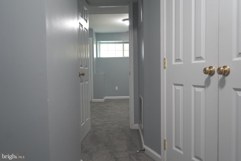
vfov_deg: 45.0
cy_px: 80
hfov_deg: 63.7
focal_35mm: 29
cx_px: 120
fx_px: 194
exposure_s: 1/160
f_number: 4
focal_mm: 29
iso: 3200
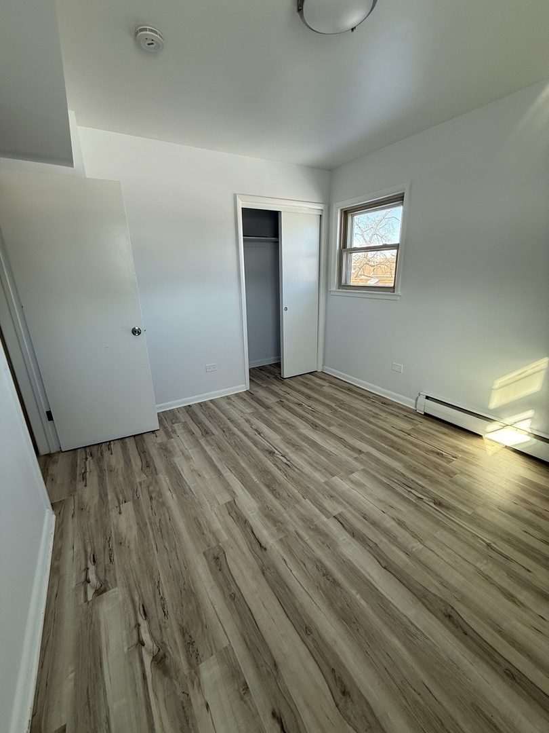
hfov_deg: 85.7
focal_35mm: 14
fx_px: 296
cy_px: 366
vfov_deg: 102.1
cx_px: 274
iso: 80
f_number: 2.2
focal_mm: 2.22
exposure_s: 1/99
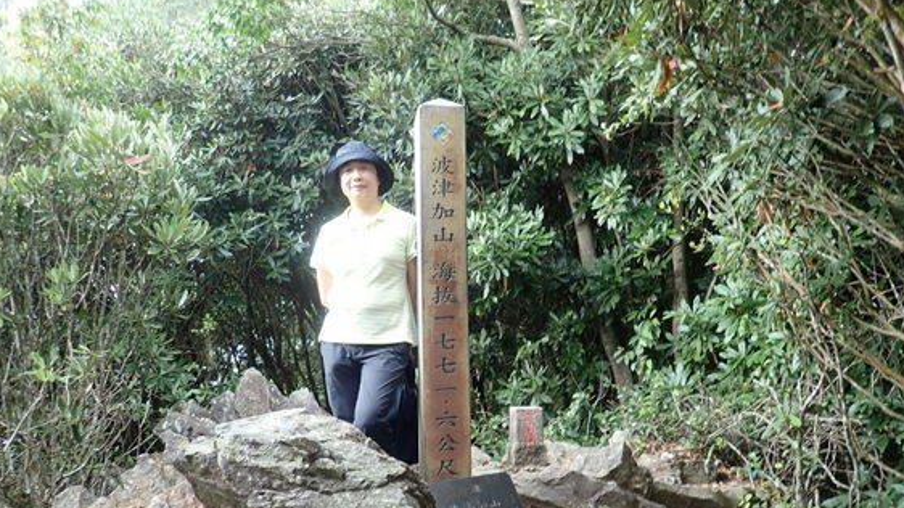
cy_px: 354
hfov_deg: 62.6
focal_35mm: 31
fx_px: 743
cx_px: 454
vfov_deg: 37.2
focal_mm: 4.5
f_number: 2
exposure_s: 1/80
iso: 100
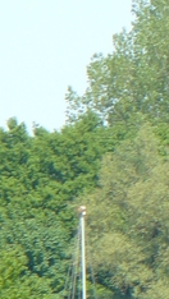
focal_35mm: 1294
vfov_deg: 1.7
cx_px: 261
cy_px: 198
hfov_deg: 0.9
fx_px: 10287
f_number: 5.6
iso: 100
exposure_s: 1/250
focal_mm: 64.3
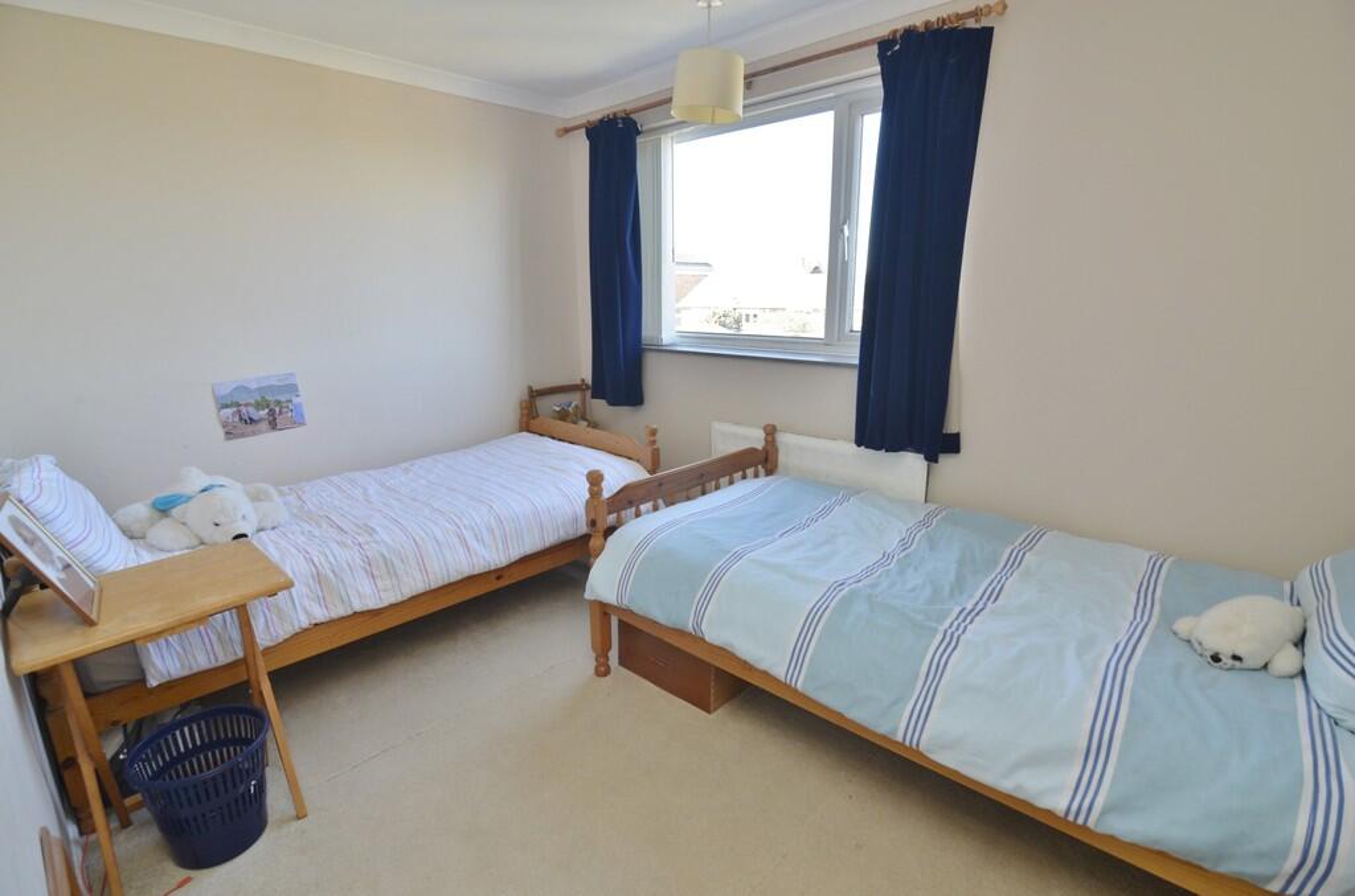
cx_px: 678
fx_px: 620
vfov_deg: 71.8
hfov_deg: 95.1
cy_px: 448
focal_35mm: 16
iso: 400
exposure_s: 1/60
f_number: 5.6
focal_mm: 11
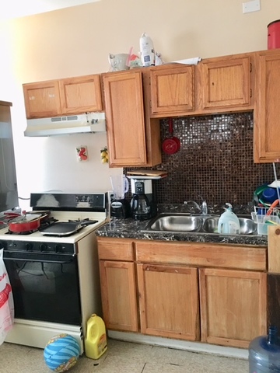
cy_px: 186
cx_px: 140
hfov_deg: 48.2
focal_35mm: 29
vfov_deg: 61.7
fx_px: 313
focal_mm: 4.15
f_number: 2.2
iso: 100
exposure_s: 1/15
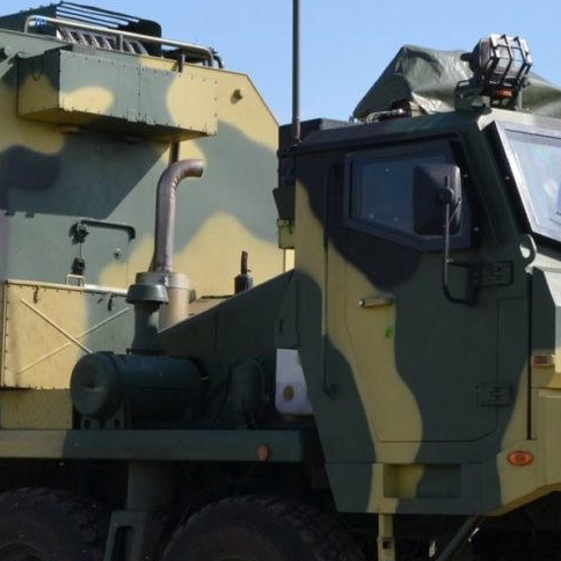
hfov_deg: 11.7
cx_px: 126
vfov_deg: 11.7
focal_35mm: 149
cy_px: 281
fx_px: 2732
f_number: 8
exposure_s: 1/200
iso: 100
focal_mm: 34
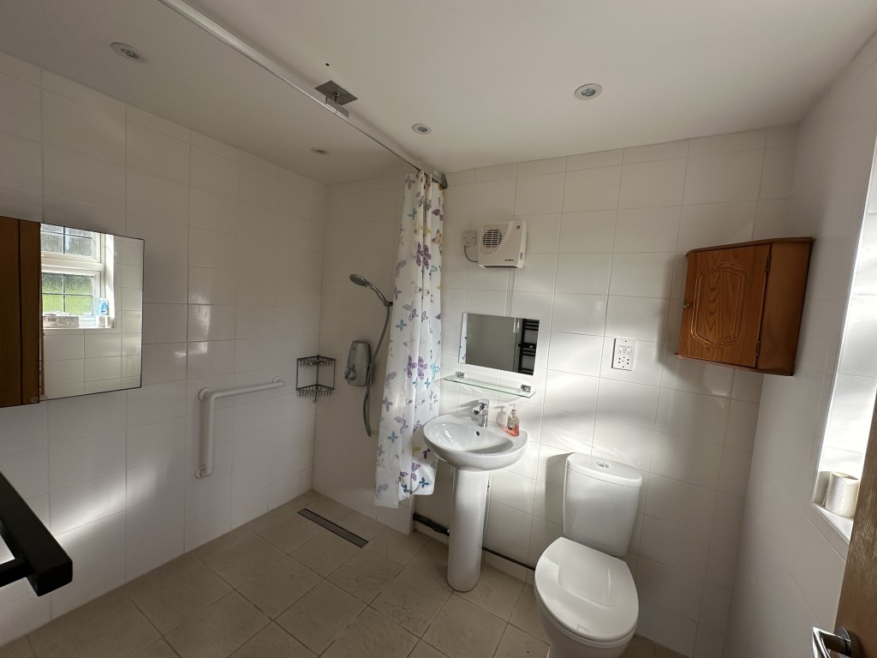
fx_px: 355
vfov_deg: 85.7
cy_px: 329
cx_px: 438
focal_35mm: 14
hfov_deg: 102.1
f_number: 2.2
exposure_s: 1/248
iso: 40
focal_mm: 2.22
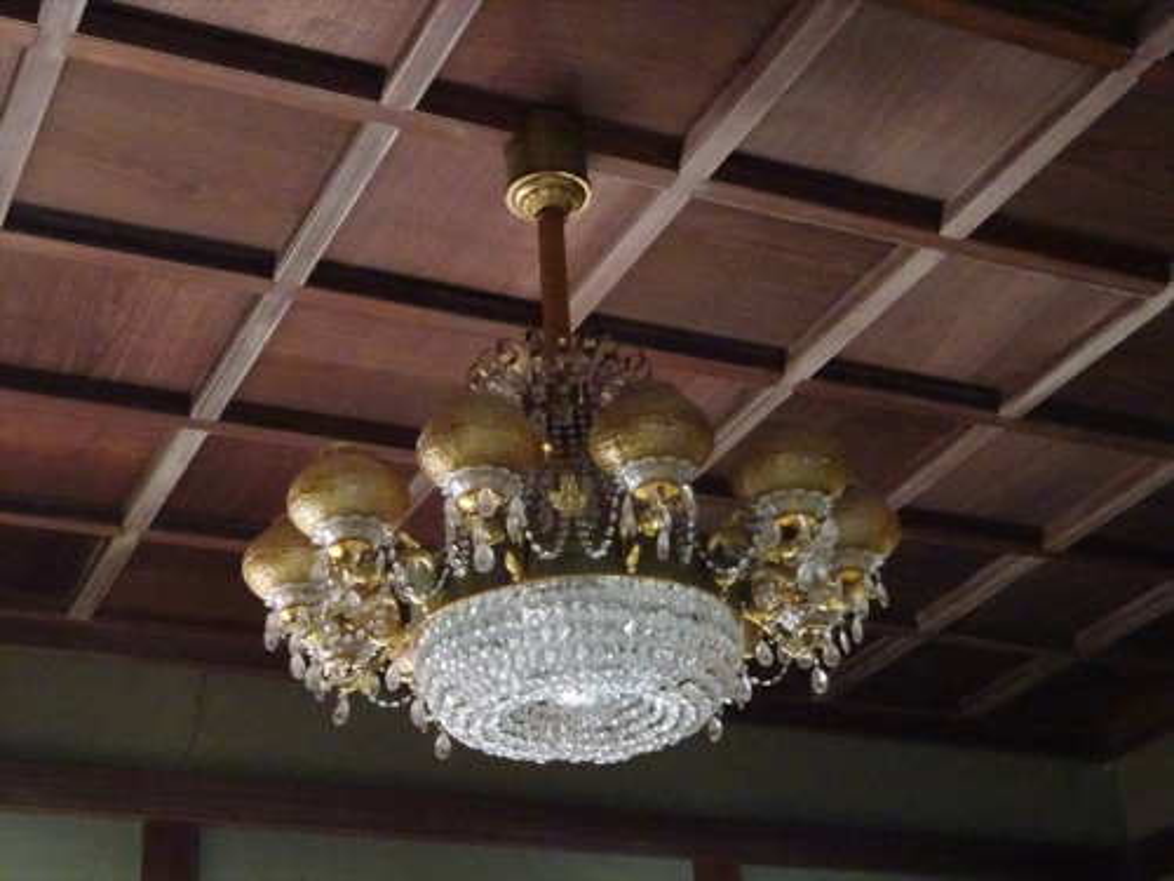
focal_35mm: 58
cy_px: 440
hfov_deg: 33.2
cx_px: 587
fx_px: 1967
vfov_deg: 25.2
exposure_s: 1/20
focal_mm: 9.87
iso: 3200
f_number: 4.5
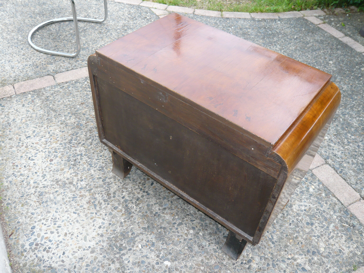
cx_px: 182
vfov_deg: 44.2
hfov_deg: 56.8
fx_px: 336
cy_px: 136
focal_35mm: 32
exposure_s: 1/250
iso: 100
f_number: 3
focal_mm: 5.2
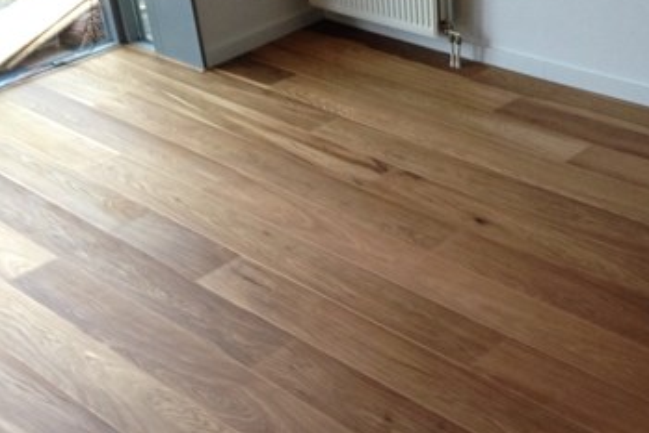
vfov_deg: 22.8
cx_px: 407
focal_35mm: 59
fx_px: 1064
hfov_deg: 33.7
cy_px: 331
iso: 200
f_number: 2.4
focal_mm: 4.12
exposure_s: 1/20
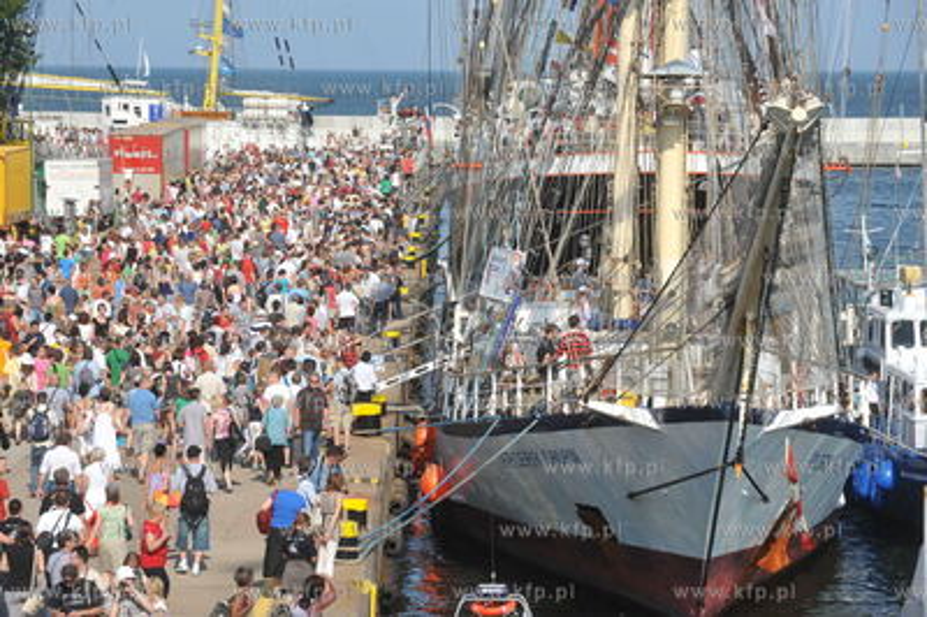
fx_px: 3602
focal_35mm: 140
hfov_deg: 14.7
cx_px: 464
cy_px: 308
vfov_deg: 9.8
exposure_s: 1/1000
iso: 400
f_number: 8
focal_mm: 140
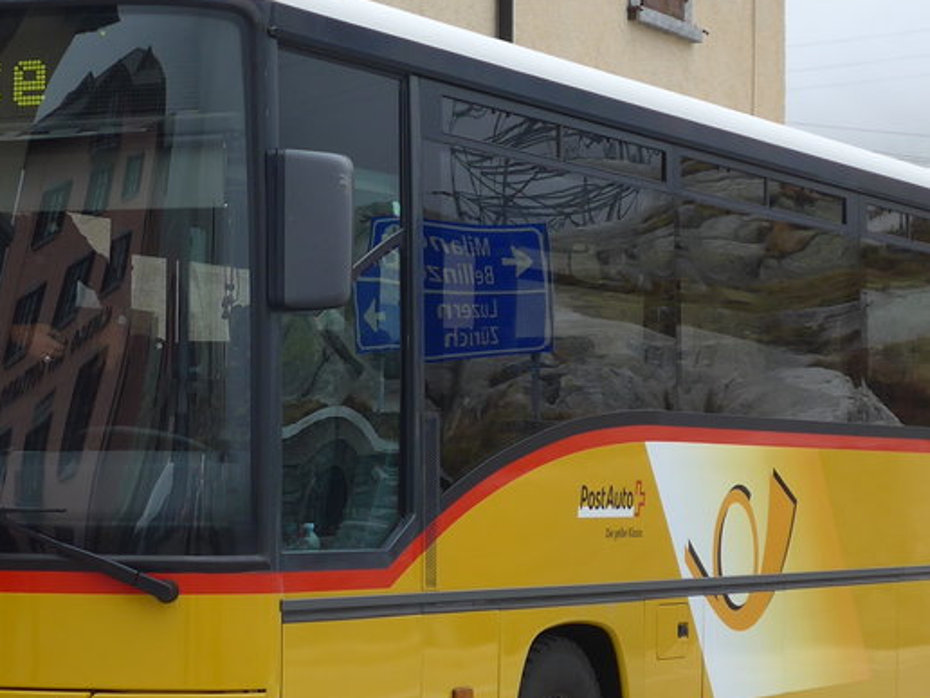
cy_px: 411
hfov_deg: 15.4
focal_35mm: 128
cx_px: 328
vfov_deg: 11.6
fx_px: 3439
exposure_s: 1/500
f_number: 3.4
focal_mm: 11.3
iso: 80
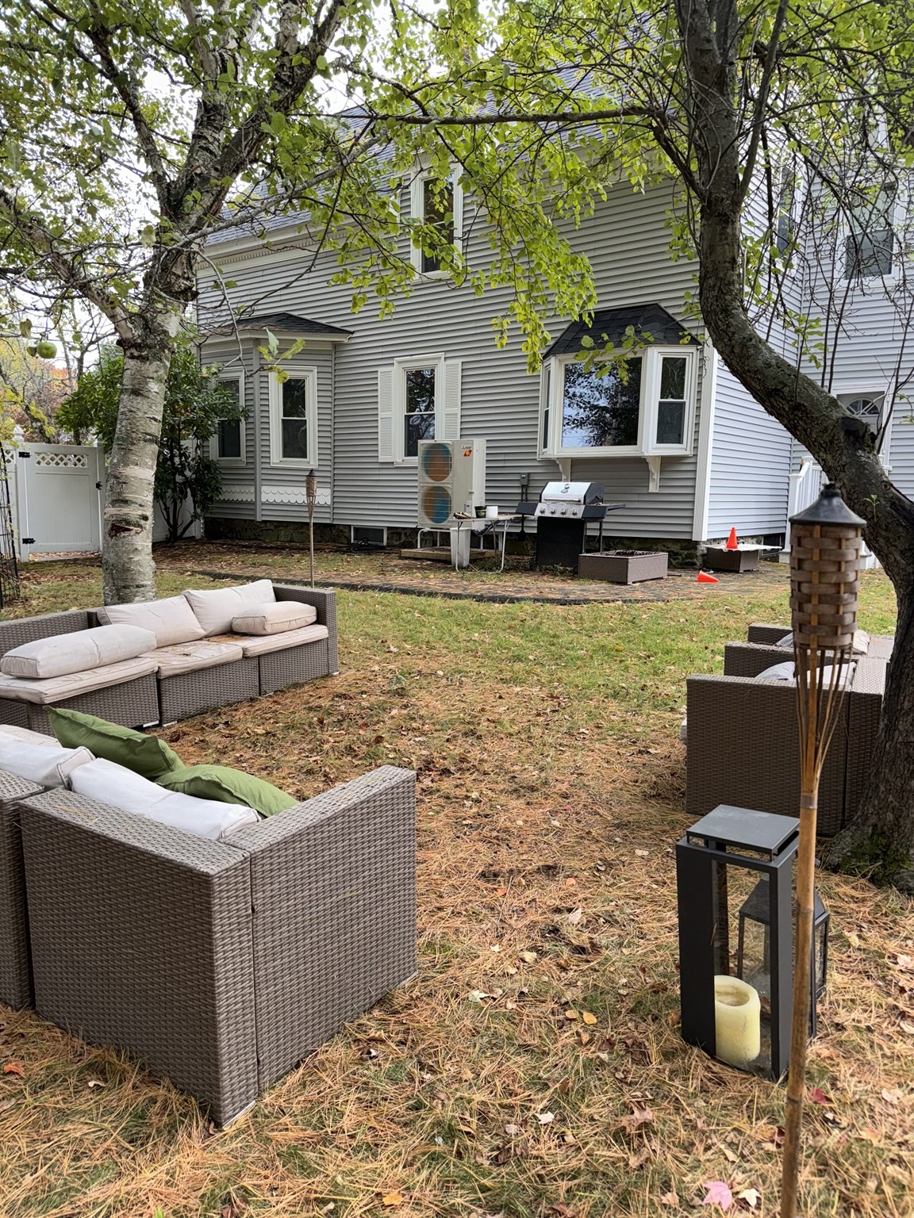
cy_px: 609
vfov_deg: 71.6
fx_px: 845
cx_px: 457
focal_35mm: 24
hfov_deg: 56.8
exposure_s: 1/159
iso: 80
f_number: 1.78
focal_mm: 6.76
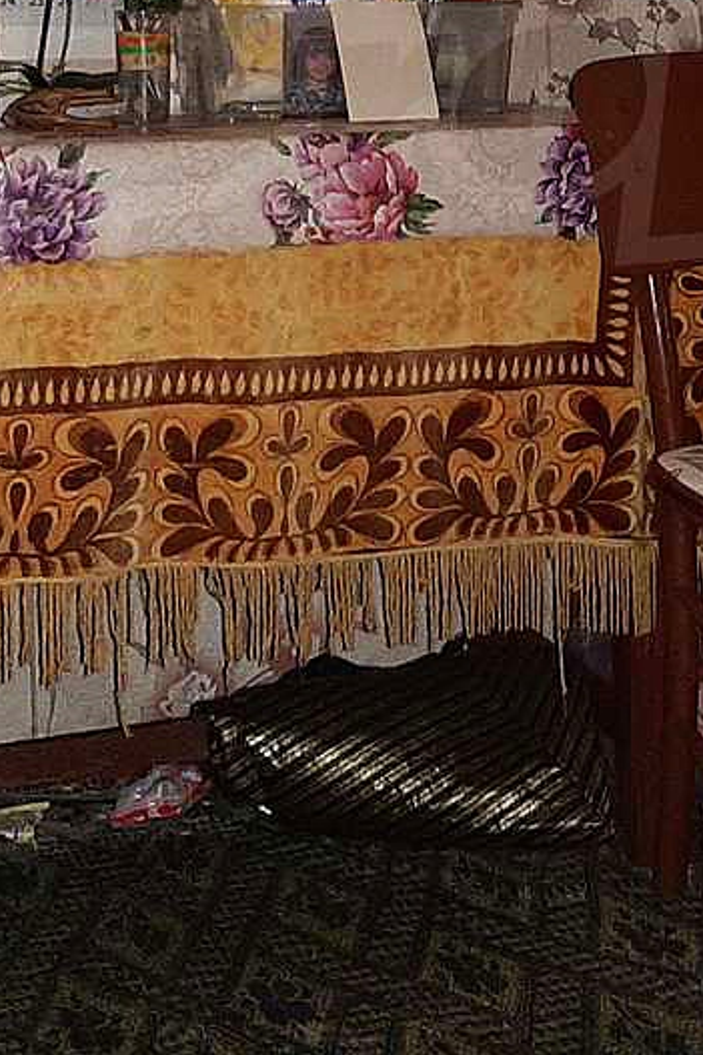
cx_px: 787
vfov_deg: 24.9
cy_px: -25
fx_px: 2257
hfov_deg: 17.1
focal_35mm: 77
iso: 1000
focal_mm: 3.93
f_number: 1.7
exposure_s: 1/17
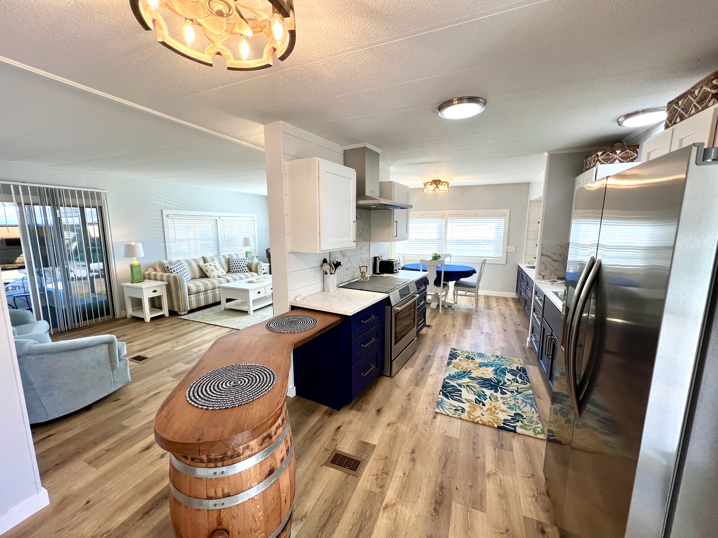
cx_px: 359
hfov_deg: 106.2
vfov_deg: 89.9
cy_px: 269
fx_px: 270
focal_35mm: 13
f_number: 1.8
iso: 40
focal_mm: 1.57
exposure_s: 1/120
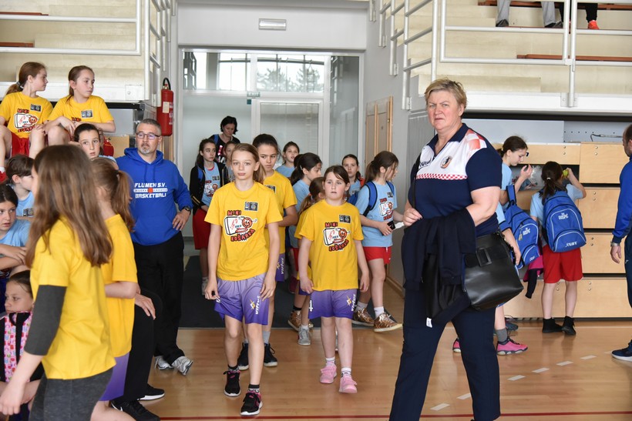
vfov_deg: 27.0
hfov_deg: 39.6
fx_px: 878
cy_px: 210
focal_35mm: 50
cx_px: 316
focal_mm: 50
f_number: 4
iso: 3200
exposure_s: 1/800
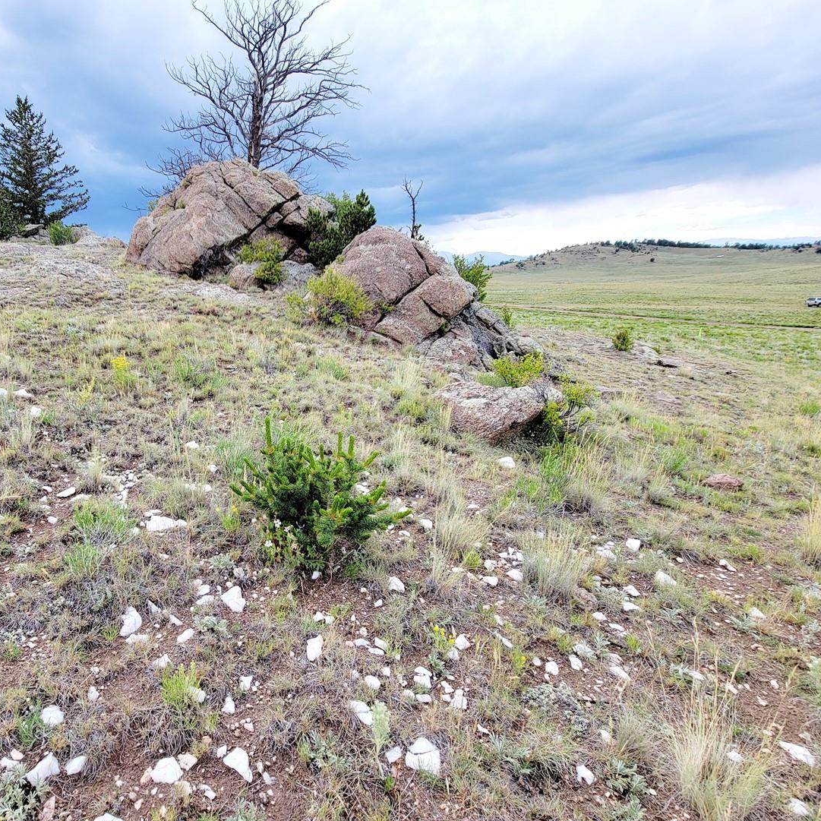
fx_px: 456
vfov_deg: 84.0
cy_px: 407
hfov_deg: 80.7
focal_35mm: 17
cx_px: 263
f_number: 2.2
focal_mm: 2.2
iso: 50
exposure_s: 1/667
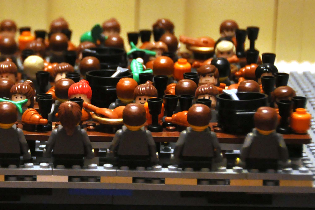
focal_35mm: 222
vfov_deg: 6.2
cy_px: 69
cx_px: -11
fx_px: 1940
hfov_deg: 9.2
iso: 2000
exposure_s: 1/30
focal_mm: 70
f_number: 5
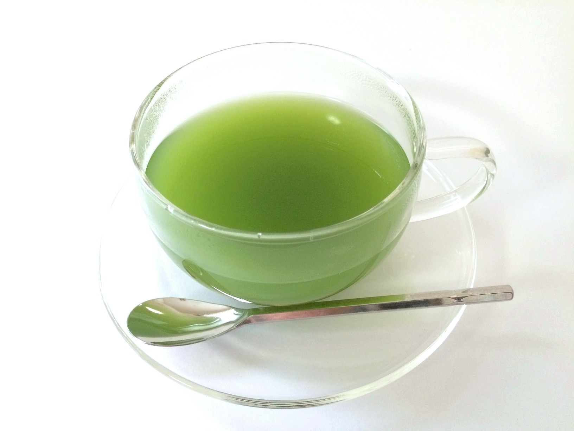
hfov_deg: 61.7
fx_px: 481
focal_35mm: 29
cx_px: 287
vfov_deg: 48.2
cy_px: 216
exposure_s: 1/30
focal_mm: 4.15
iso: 200
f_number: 2.2
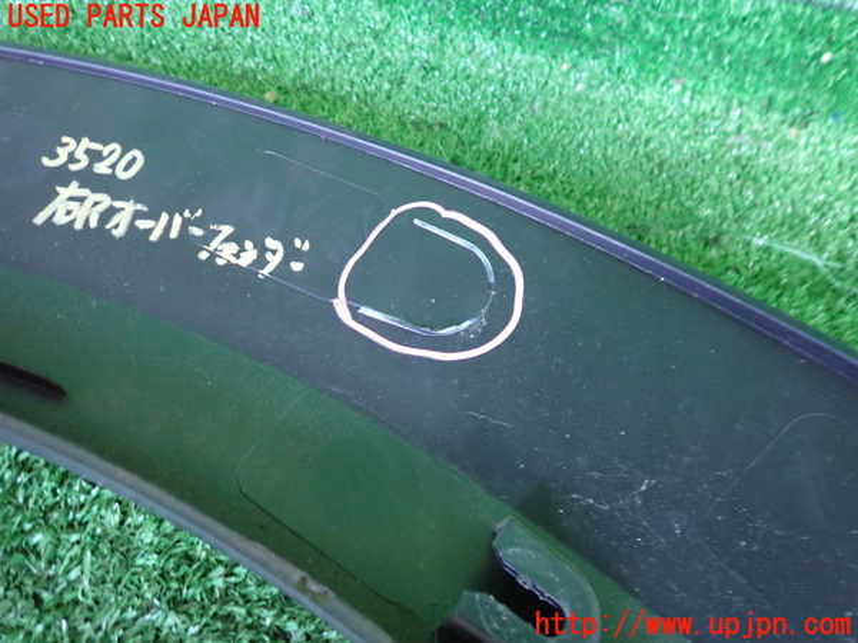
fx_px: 620
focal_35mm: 25
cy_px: 322
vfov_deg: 54.9
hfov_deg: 69.4
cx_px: 429
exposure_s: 1/20
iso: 800
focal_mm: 4.5
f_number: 2
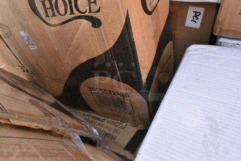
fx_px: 181
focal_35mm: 27
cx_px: 120
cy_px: 80
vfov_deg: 48.0
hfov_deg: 67.3
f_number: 13
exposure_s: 1/640
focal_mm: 18
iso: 6400
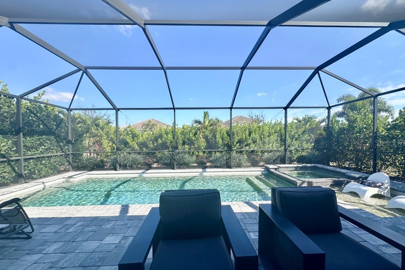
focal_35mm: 15
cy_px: 143
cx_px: 205
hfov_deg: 100.4
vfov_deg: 77.3
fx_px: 169
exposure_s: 1/818
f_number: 2.2
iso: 40
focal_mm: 2.22
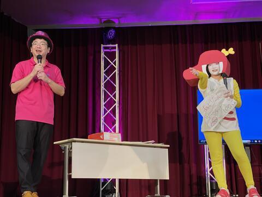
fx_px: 484
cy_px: 98
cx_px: 131
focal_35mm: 64
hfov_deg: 30.3
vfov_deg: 22.9
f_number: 2.2
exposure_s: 1/60
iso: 125
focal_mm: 7.5
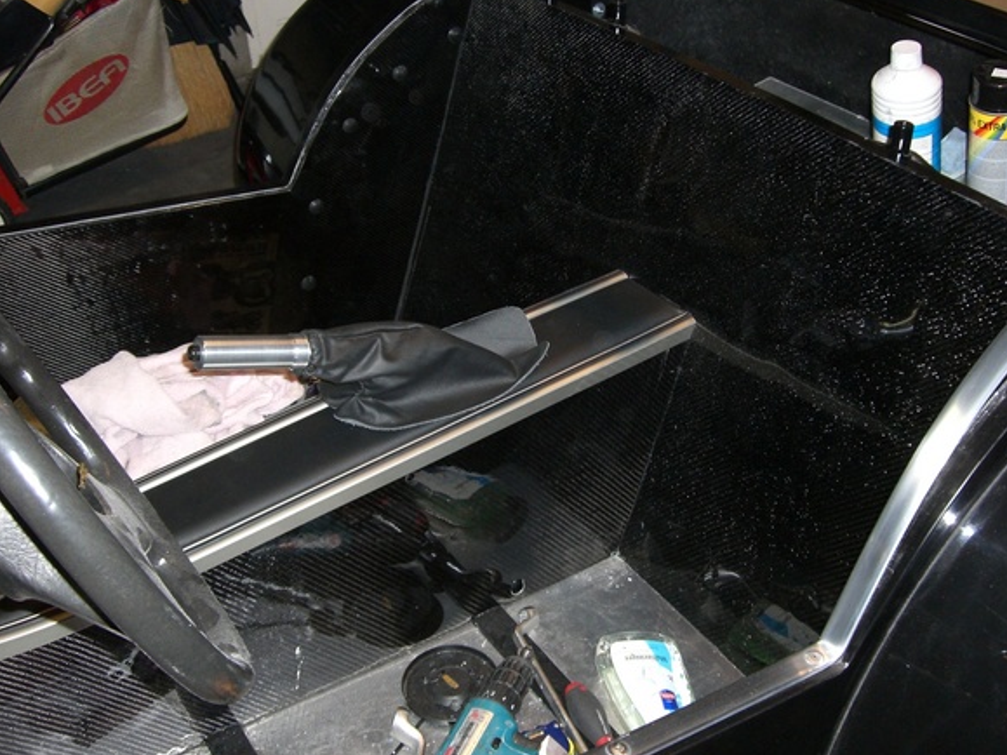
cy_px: 365
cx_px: 555
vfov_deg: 34.3
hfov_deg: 44.7
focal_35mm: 42
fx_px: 1222
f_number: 2.7
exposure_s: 1/60
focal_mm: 6.2
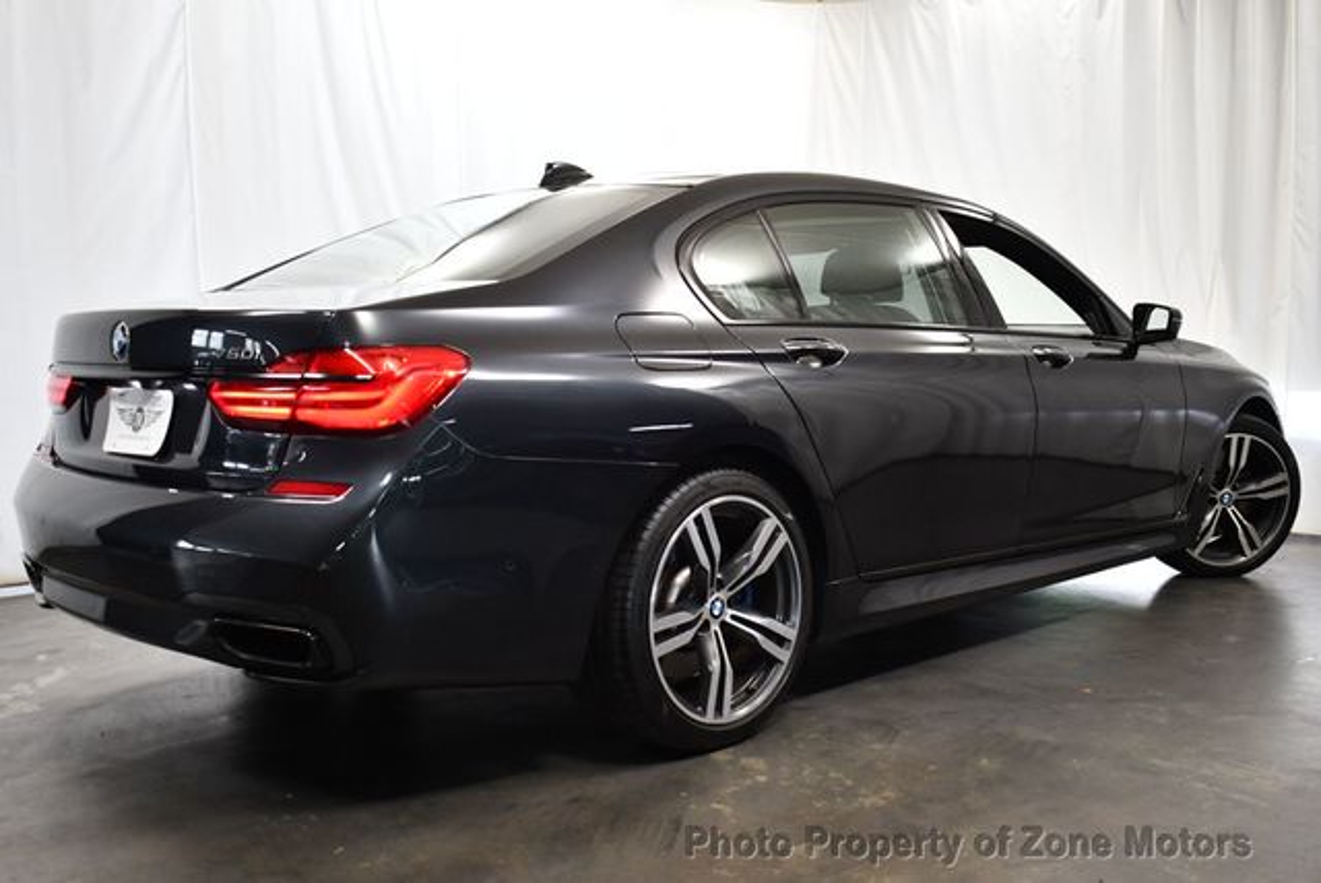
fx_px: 1469
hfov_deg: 48.4
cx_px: 660
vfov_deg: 33.5
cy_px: 442
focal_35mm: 40
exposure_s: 1/125
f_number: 3.5
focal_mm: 20
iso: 900
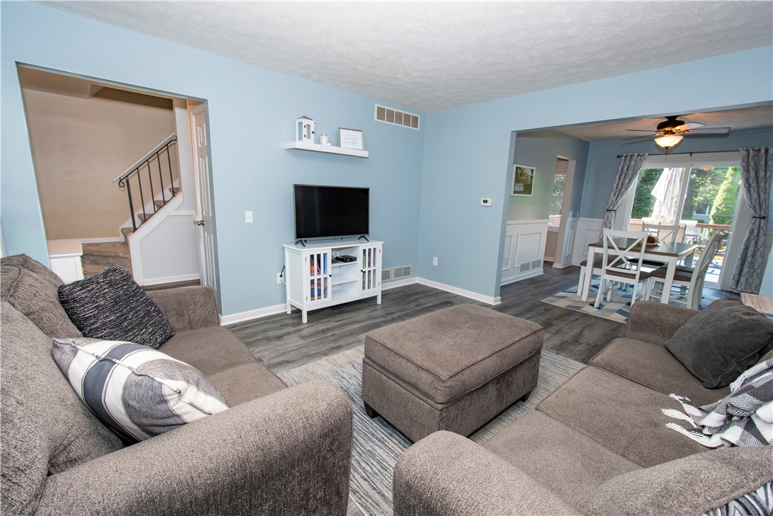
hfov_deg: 100.4
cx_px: 386
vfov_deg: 77.3
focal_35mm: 15
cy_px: 258
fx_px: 322
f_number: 5
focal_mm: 10
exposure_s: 1/50
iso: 200
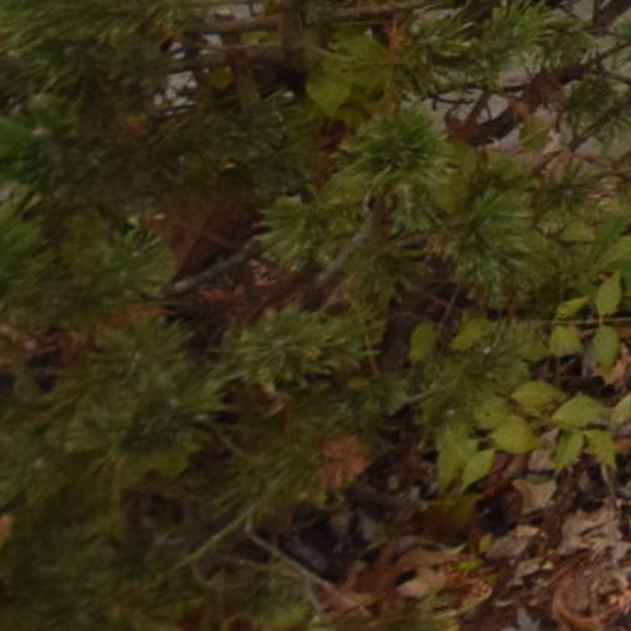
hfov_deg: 11.0
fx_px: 1897
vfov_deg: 15.6
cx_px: 1954
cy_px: -579
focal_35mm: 92
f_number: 5.6
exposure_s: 1/125
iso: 720
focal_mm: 10
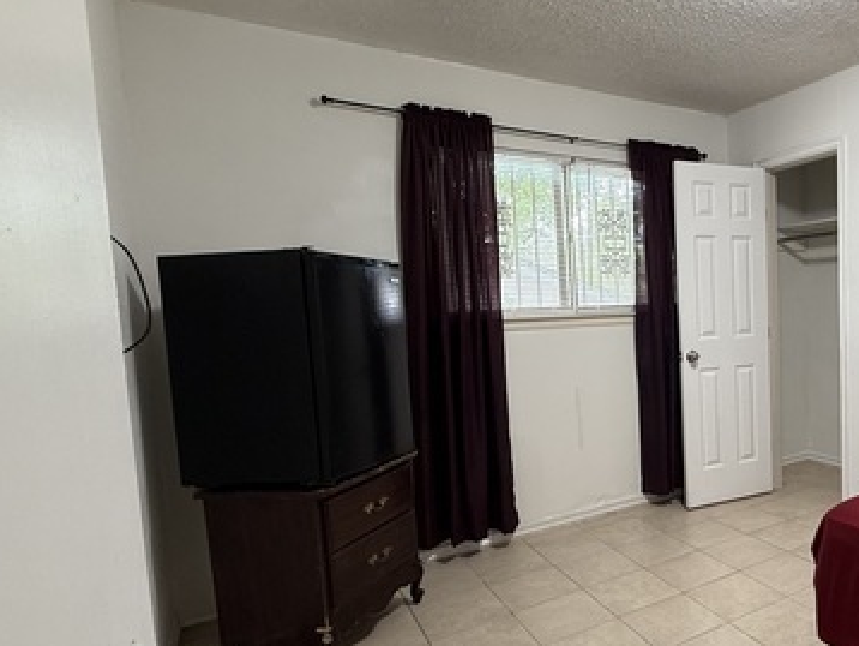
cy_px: 355
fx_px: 621
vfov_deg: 54.8
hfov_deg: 61.7
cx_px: 722
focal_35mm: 25
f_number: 2.2
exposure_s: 1/60
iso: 250
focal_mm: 2.22
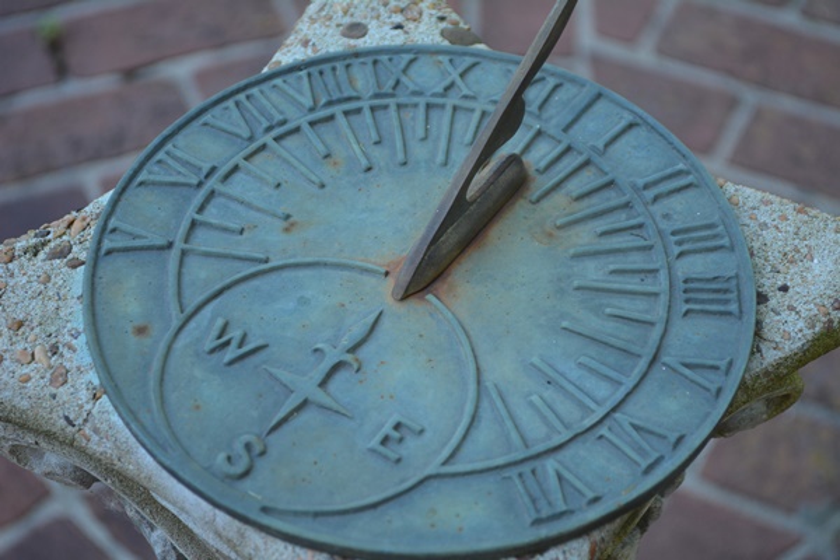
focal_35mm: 82
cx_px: 420
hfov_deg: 24.6
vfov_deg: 16.6
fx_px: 1925
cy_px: 280
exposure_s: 1/125
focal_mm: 55
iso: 400
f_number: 5.6
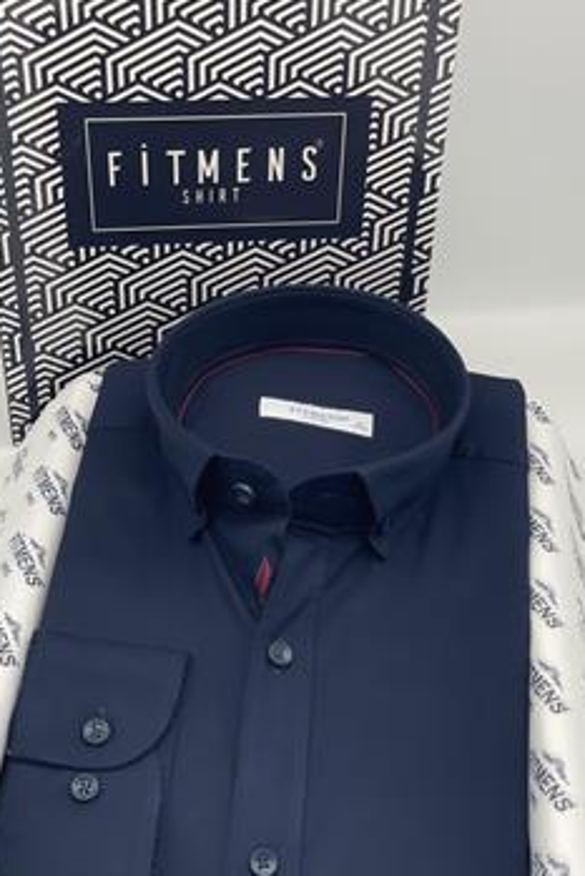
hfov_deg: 21.3
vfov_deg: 31.4
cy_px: 493
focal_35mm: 64
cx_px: 296
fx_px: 1558
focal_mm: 6
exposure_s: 1/140
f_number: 2
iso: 25
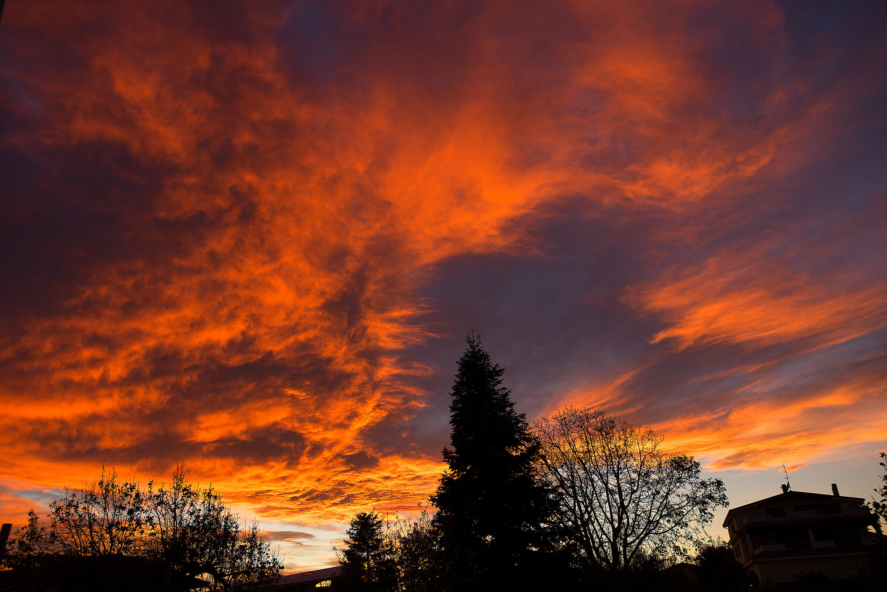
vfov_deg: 43.6
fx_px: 739
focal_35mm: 30
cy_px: 296
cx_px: 444
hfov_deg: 61.9
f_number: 5.6
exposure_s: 1/125
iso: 280
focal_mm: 30
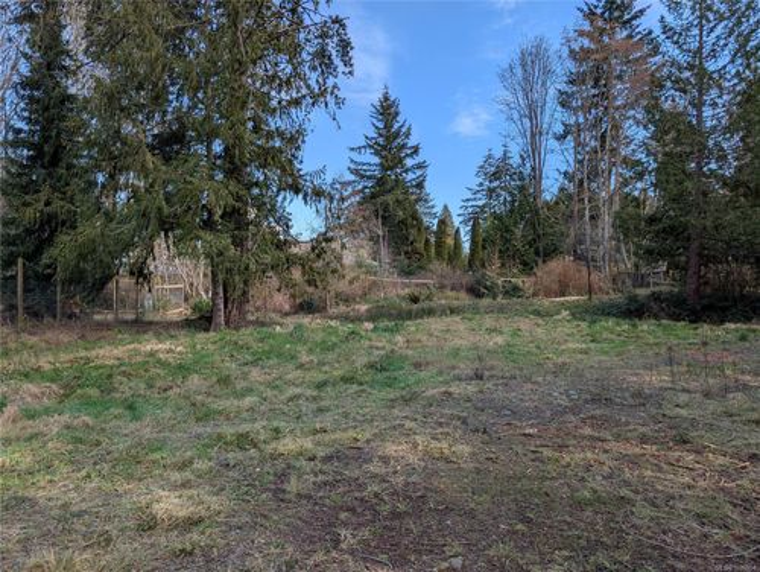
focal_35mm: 24
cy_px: 286
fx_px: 527
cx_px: 380
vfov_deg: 56.9
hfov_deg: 71.5
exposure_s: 1/742
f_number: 1.68
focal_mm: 6.9
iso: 21
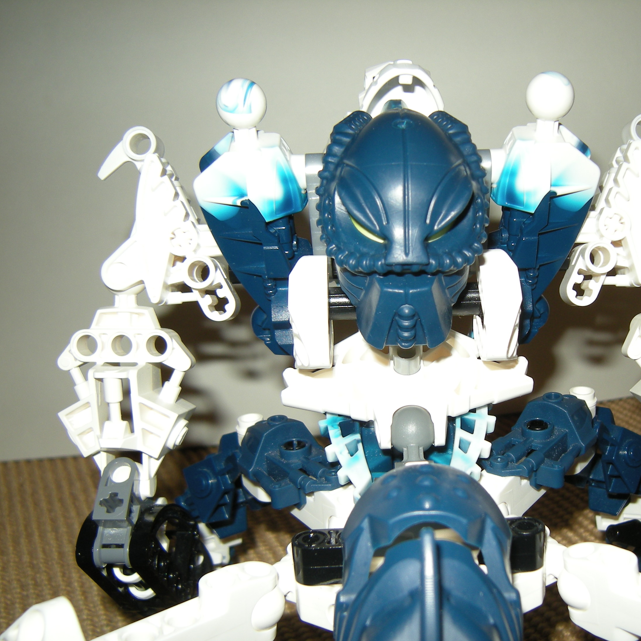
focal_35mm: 41
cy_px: 358
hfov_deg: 40.3
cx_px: 436
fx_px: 859
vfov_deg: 40.9
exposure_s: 1/60
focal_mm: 5.3
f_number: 2.9
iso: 64
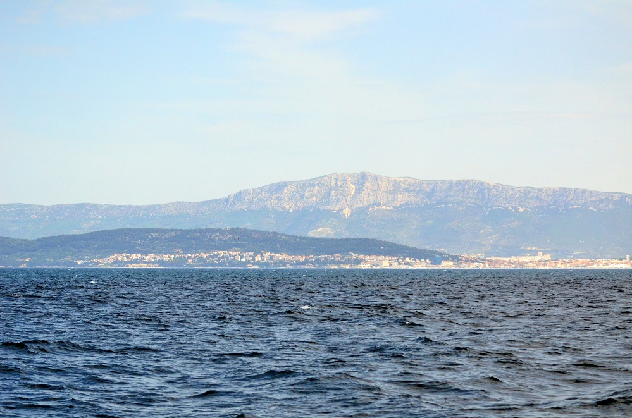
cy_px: 209
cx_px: 316
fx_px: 1839
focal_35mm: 105
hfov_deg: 19.5
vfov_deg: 13.0
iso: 800
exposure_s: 1/6400
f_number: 4.5
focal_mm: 70
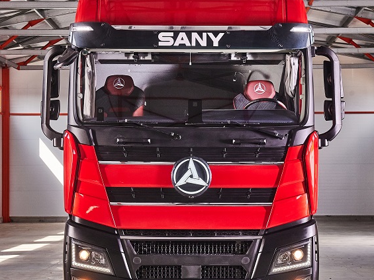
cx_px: 191
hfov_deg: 16.5
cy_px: 161
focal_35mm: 119
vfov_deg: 12.5
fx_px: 1286
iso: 500
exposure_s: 1/125
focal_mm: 70
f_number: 8
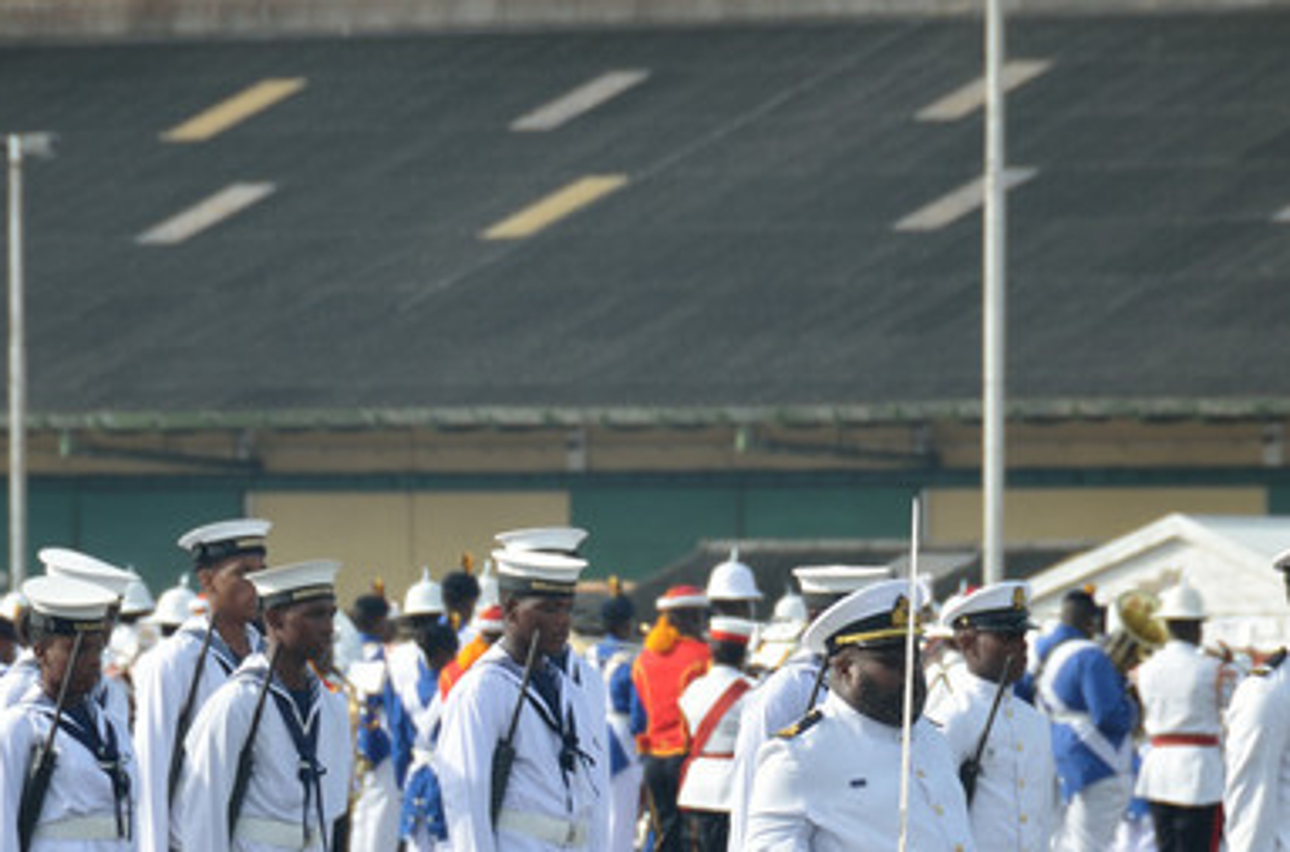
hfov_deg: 3.8
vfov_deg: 2.5
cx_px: 620
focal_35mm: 548
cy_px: 749
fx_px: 19580
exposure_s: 1/200
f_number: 8
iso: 100
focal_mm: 200
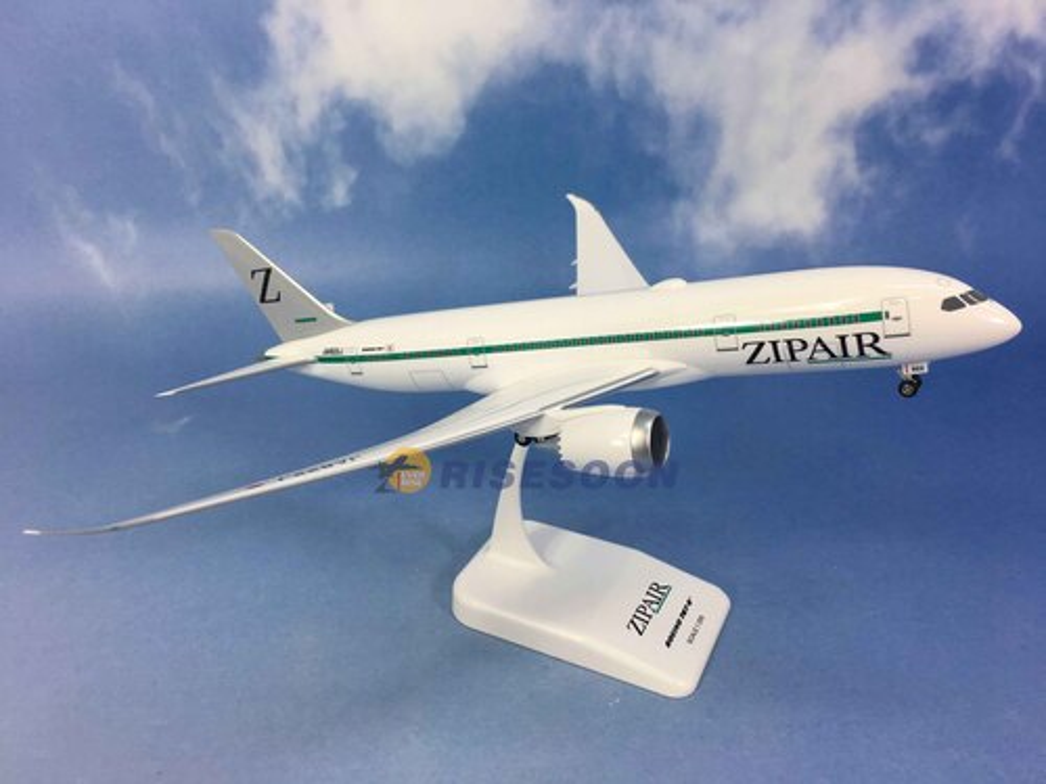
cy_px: 392
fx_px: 876
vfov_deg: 48.2
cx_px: 523
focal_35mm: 29
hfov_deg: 61.7
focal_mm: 4.15
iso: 32
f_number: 2.2
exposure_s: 1/120
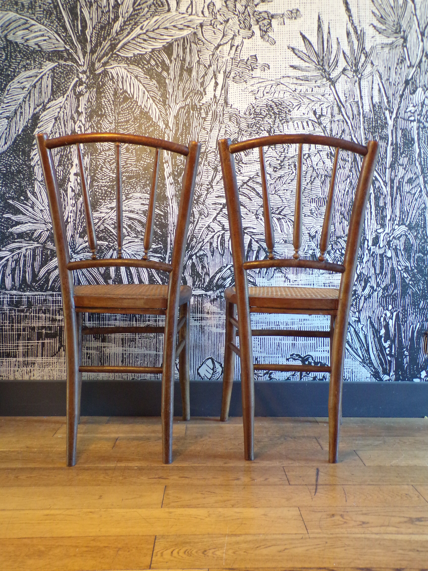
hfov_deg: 44.2
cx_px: 214
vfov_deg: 56.8
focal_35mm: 32
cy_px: 286
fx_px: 528
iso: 312
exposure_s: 1/17
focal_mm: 5.8
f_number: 3.2
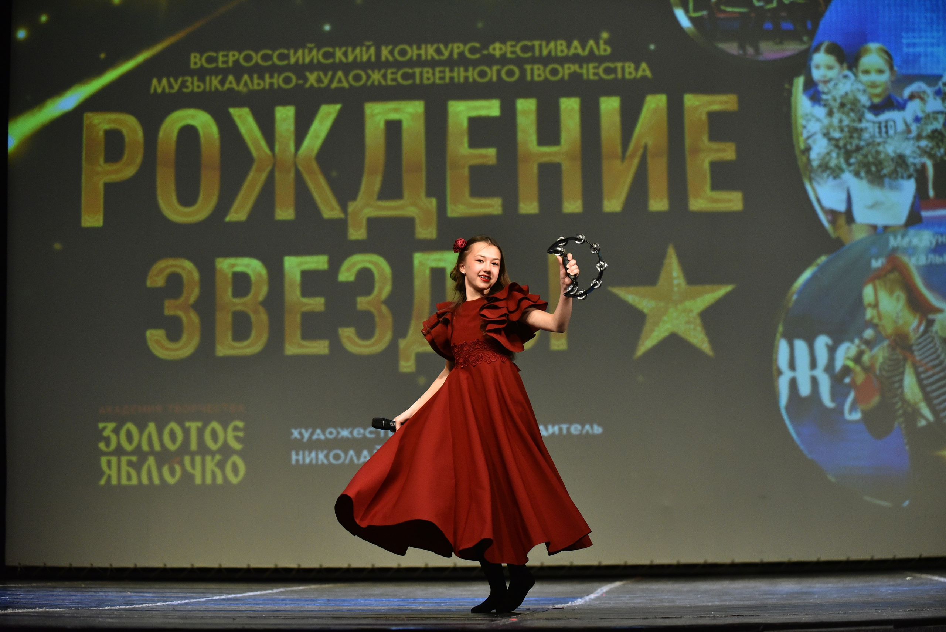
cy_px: 316
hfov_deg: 12.4
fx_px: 4337
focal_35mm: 165
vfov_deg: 8.3
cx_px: 473
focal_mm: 165
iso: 2500
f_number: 3.2
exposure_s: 1/500
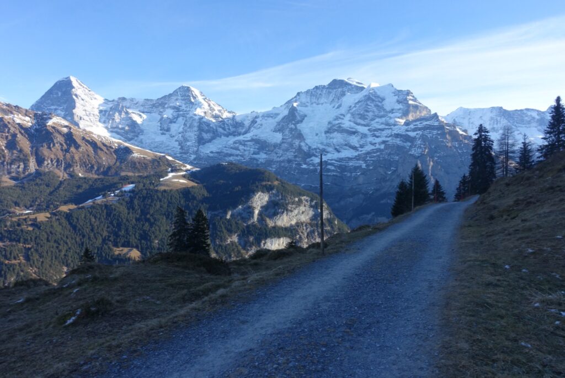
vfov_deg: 53.2
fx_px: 377
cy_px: 189
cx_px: 282
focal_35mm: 24
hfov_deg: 73.7
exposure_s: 1/60
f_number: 10
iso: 125
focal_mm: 8.8
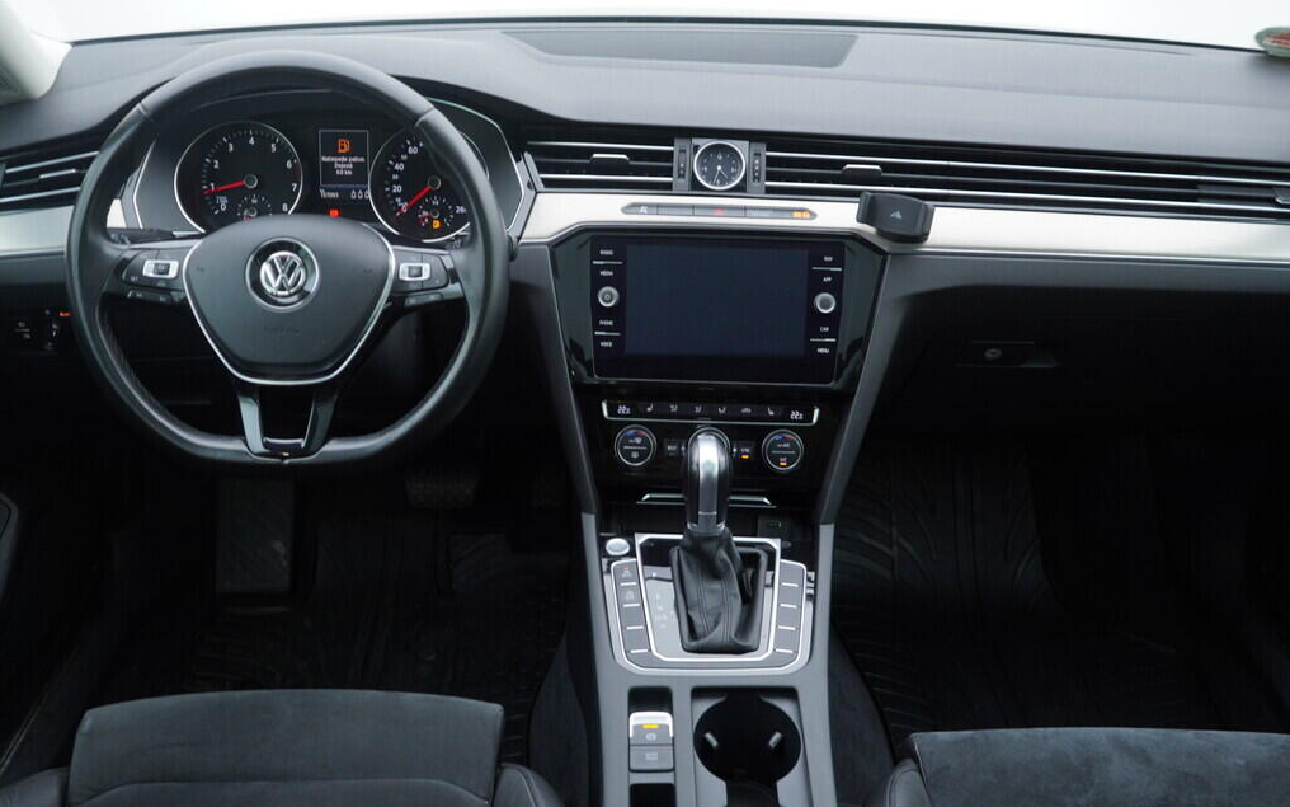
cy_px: 415
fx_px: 1301
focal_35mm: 37
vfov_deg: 34.4
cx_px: 648
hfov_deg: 52.7
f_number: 2.8
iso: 125
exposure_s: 1/40
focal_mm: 24
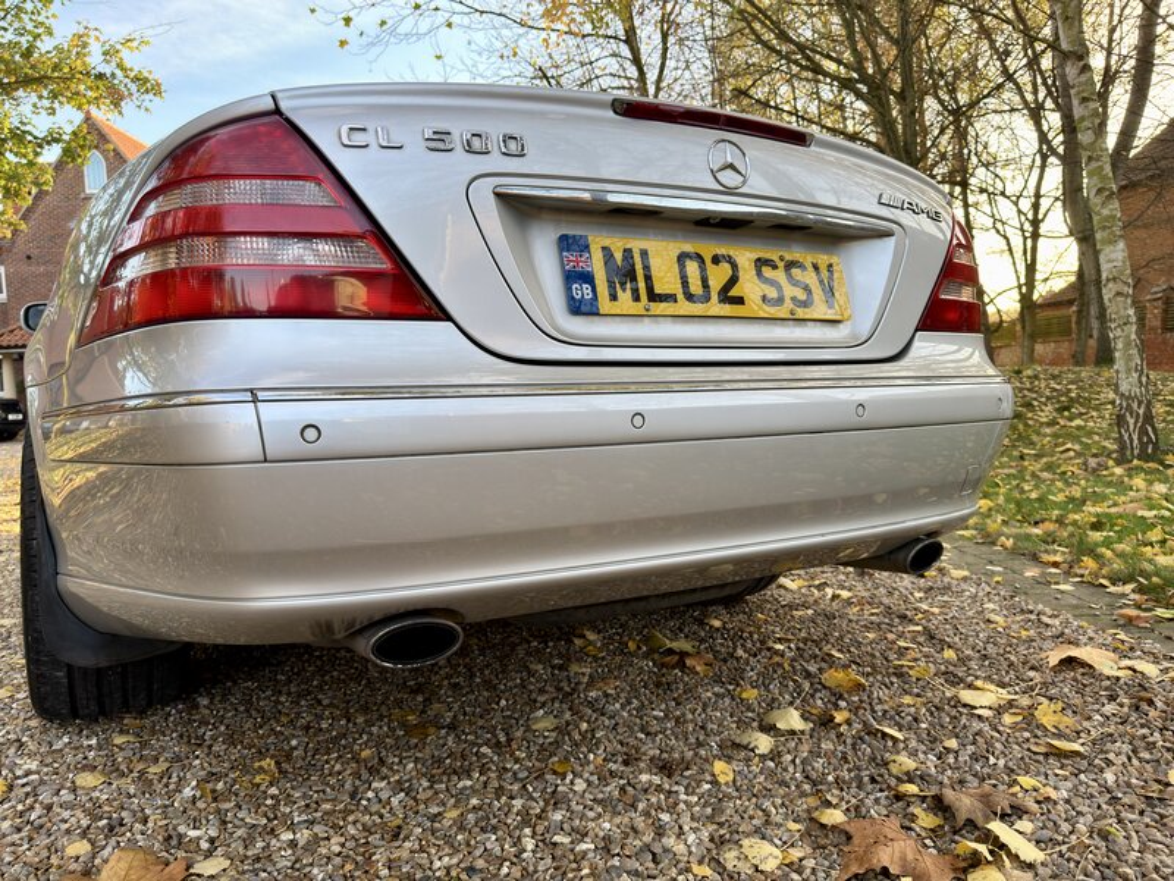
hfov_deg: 71.6
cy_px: 440
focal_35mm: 24
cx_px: 587
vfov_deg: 56.8
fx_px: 814
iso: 80
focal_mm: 6.76
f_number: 1.78
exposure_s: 1/419
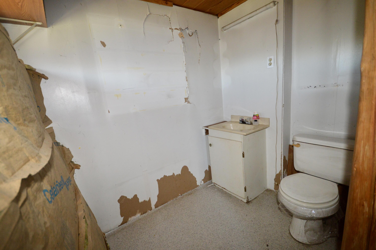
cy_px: 125
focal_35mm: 15
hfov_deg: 100.4
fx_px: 157
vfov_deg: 77.2
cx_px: 188
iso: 1100
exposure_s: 1/60
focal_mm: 10
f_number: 4
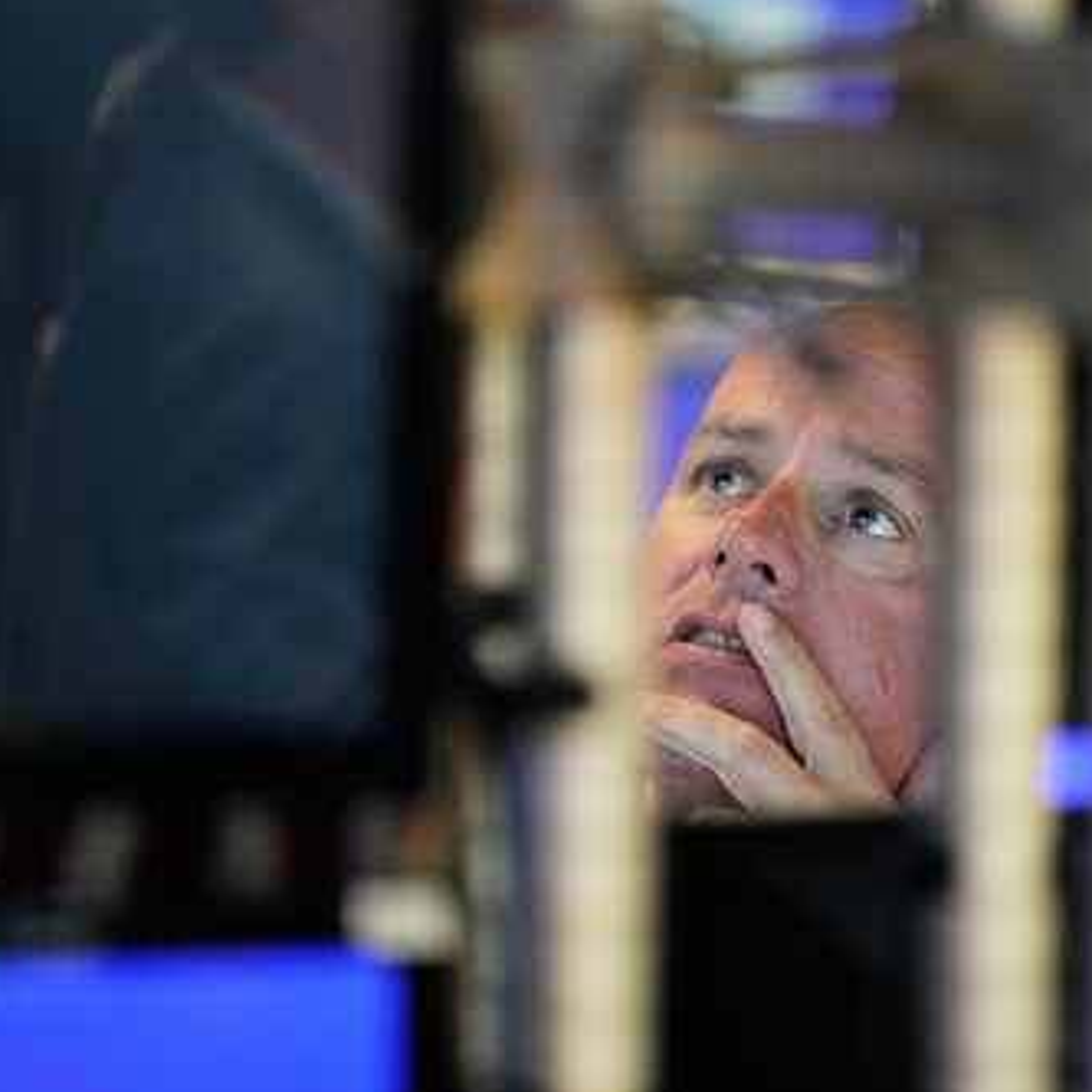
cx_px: 820
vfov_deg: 6.7
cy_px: 546
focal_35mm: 261
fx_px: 9315
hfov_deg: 6.7
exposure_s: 1/100
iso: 3200
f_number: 2.8
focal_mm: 200
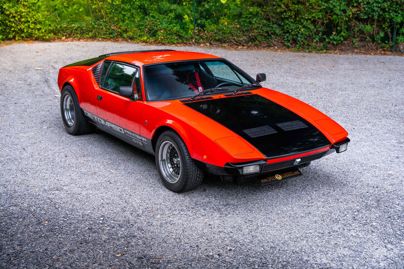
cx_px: 202
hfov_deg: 42.3
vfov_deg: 28.9
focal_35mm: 46
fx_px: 522
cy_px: 134
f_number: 4
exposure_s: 1/125
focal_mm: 46.5
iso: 125
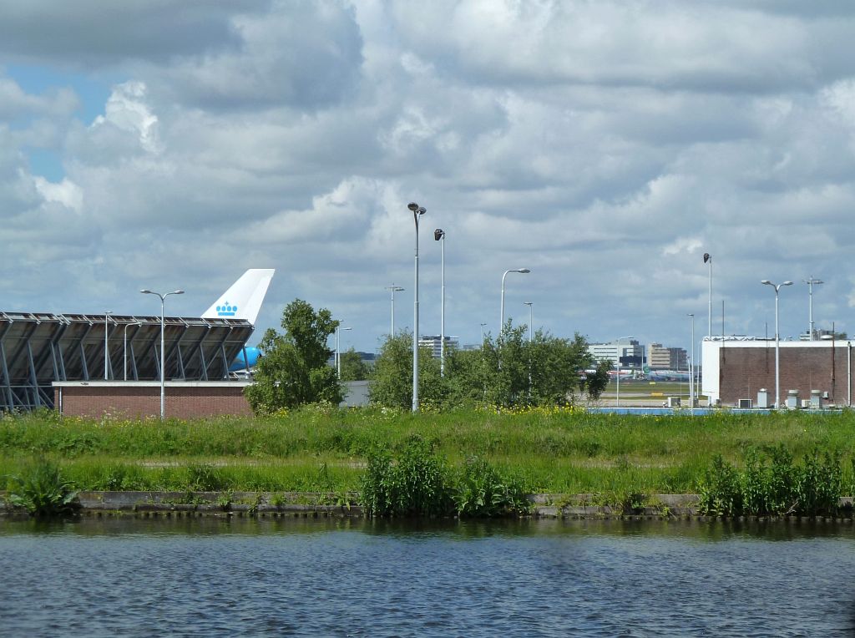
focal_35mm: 111
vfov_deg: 13.3
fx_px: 2737
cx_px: 428
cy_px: 319
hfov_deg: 17.8
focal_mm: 18.2
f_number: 5
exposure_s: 1/500
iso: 125
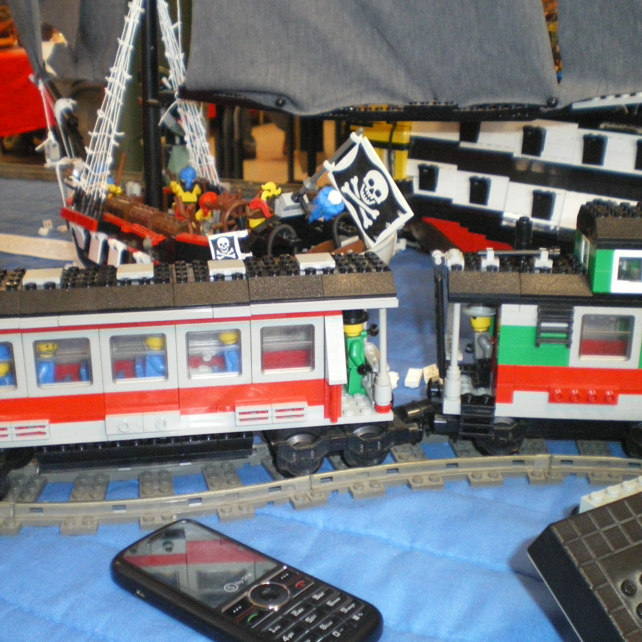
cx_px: 297
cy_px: 321
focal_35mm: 43
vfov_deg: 39.2
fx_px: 902
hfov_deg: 39.1
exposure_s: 1/50
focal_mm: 6.3
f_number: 3.1
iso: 500
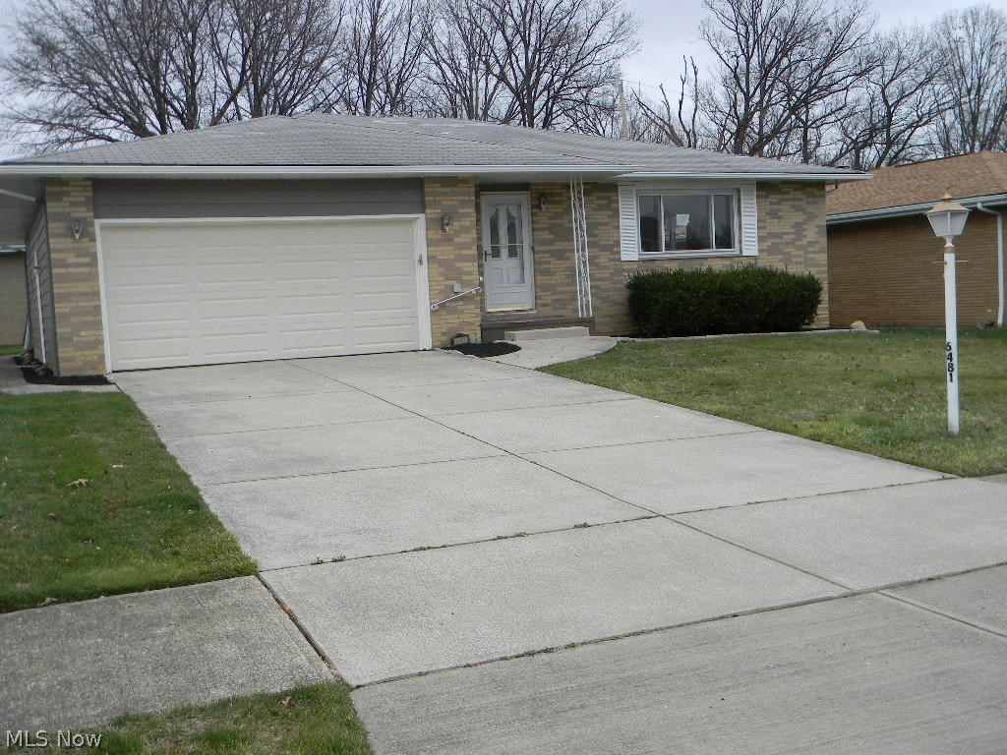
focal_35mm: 36
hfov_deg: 51.4
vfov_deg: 39.7
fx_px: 1047
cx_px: 504
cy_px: 378
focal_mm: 6.4
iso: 80
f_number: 3.7
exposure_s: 1/114
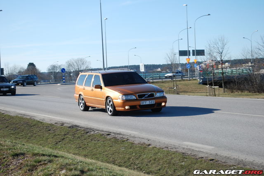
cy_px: 88
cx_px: 132
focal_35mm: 82
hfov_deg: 24.6
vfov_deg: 16.6
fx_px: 606
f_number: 8
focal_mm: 55
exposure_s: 1/250
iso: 100
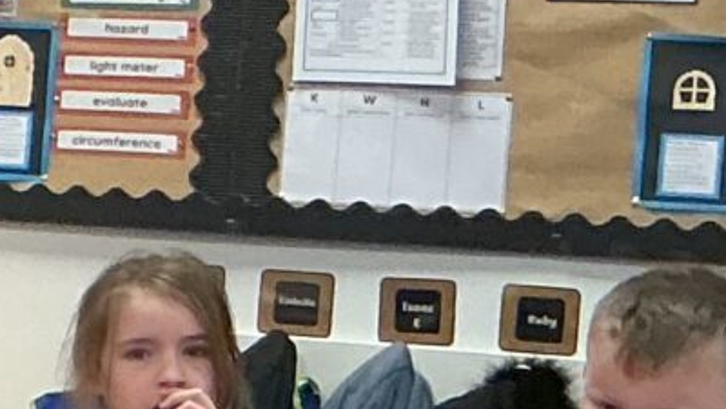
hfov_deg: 8.9
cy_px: 353
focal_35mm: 202
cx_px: -1388
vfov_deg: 6.0
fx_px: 3889
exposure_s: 1/60
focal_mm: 3
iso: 100
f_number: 1.8
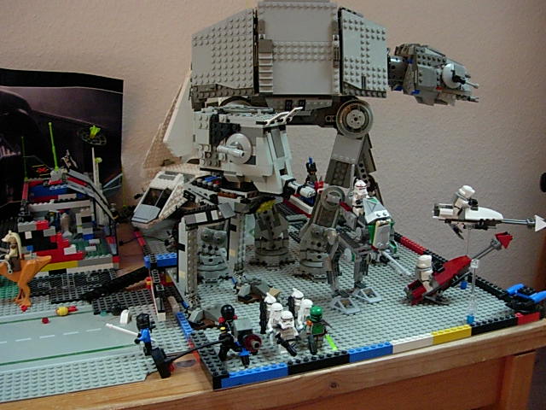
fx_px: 599
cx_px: 273
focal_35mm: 38
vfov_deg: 37.7
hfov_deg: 49.0
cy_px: 205
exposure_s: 1/22.6
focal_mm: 7.8
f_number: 2.8
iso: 400
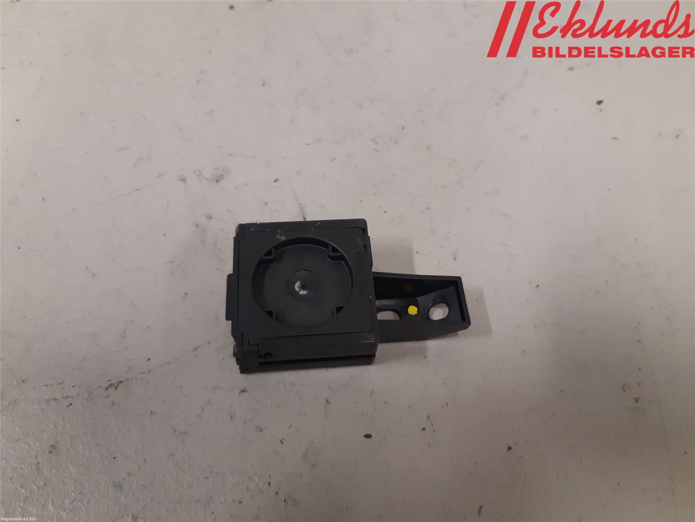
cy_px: 261
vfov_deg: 53.1
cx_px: 348
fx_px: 522
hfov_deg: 67.3
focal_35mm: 26
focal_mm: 3.93
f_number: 1.7
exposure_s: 1/50
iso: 200
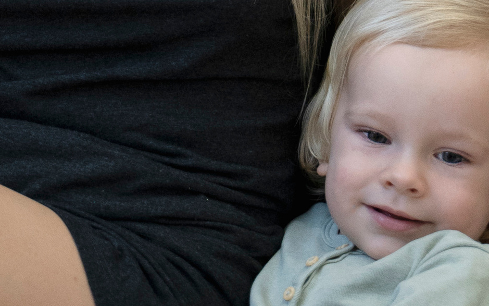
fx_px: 2666
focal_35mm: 200
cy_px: -340
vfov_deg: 6.3
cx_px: 126
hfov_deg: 10.5
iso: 1000
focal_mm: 48
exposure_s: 1/125
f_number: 2.8
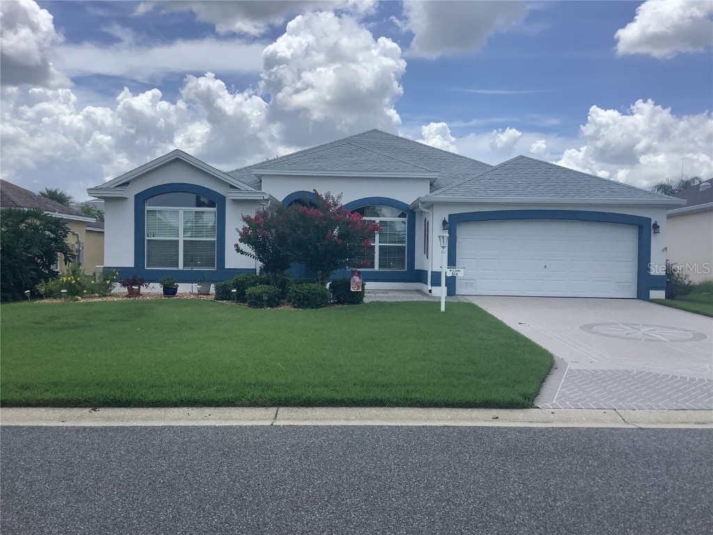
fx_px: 639
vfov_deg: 45.4
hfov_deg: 58.4
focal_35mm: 31
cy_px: 268
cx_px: 356
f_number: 2.4
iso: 25
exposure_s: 1/1631
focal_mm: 3.3
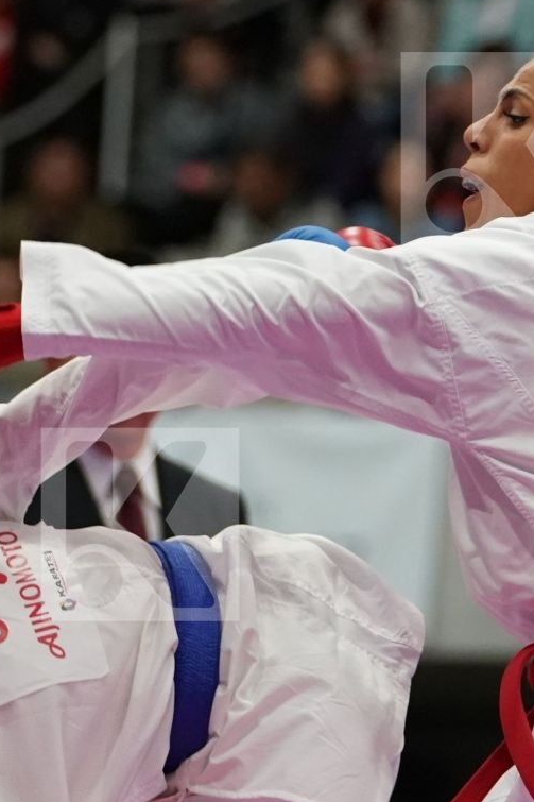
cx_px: 500
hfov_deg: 3.1
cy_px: 525
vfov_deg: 4.6
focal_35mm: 446
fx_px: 9927
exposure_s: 1/1000
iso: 4000
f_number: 2.8
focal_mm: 125
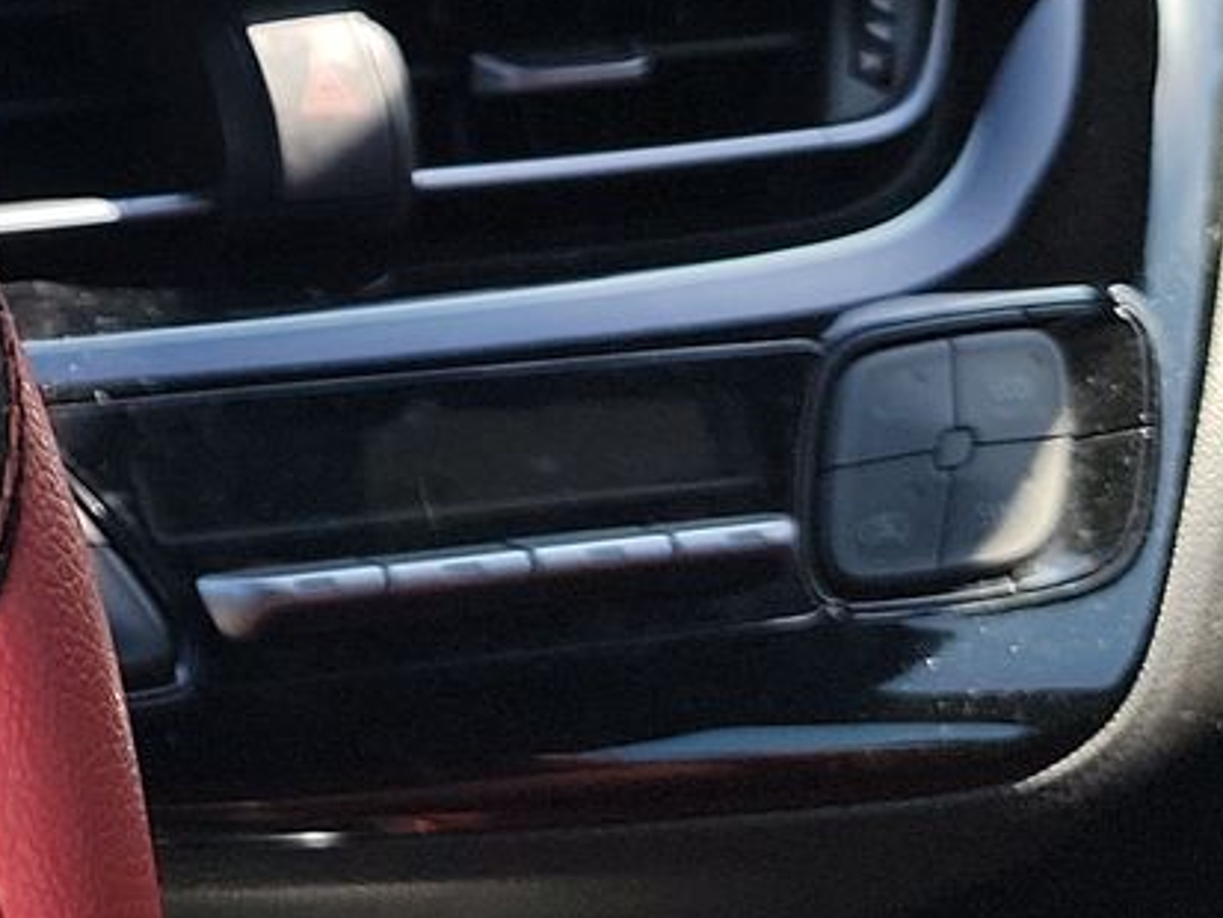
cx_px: -607
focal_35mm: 93
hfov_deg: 18.6
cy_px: -139
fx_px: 3287
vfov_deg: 15.4
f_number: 1.8
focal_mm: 6.7
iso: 63
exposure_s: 1/59
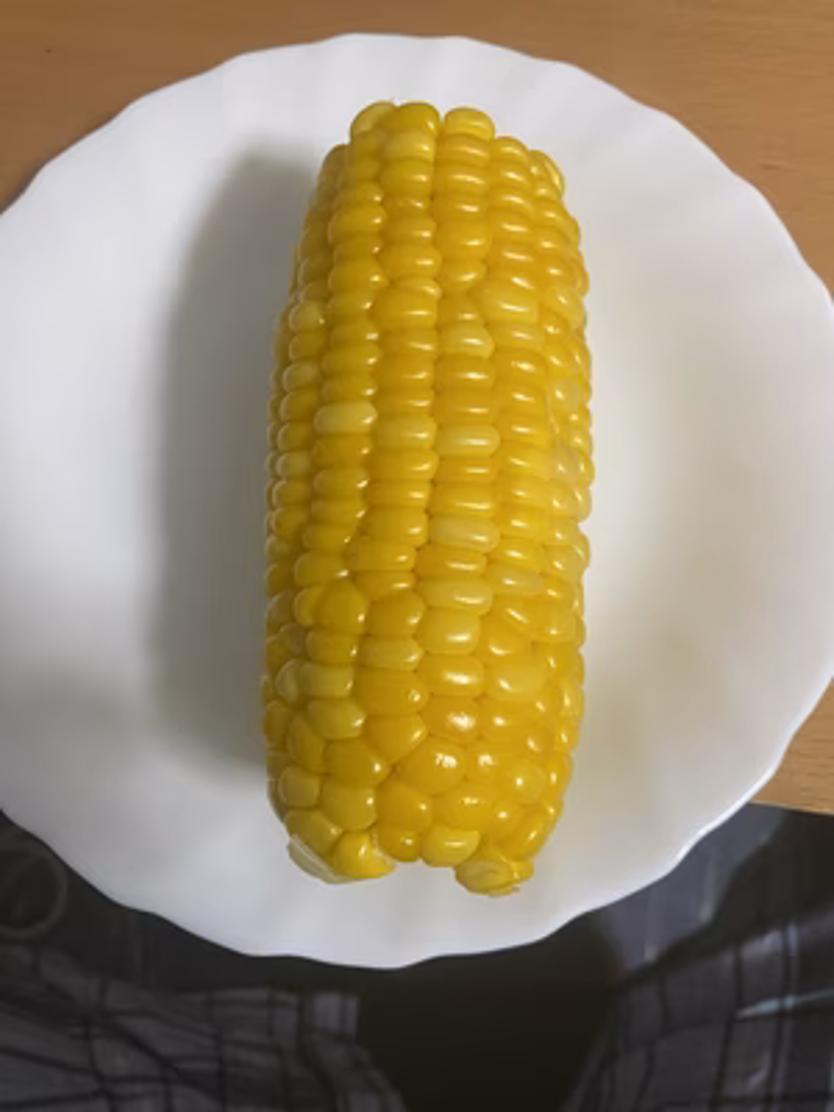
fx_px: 803
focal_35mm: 25
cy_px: 556
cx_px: 417
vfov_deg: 69.4
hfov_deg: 54.9
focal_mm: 4.25
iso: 125
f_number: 1.8
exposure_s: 1/60
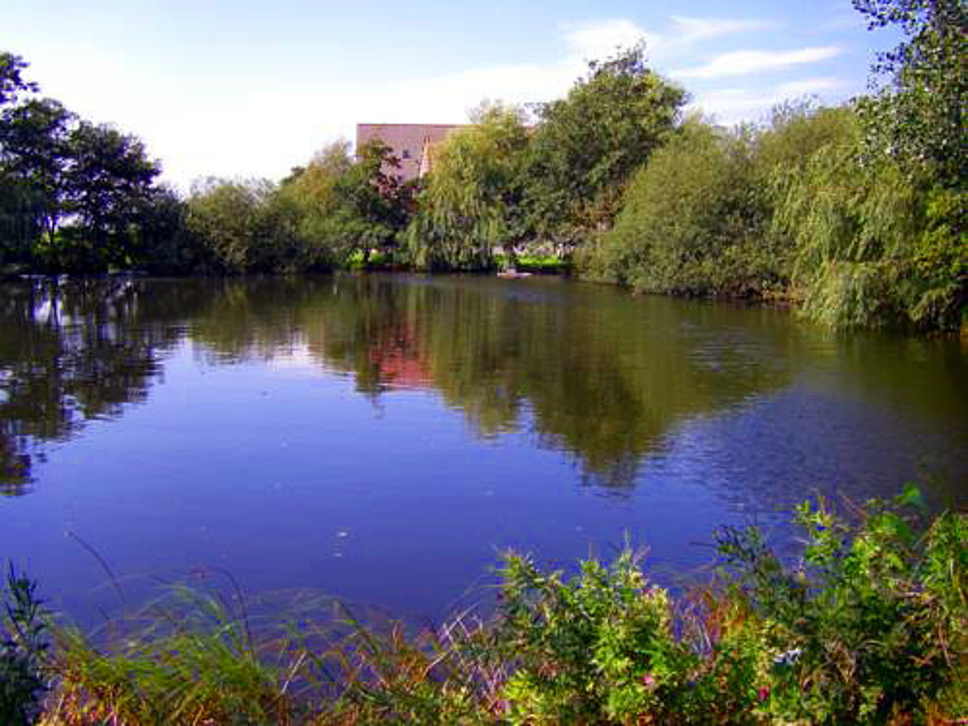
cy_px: 363
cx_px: 484
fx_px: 1063
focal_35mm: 38
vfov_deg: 37.7
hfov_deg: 49.0
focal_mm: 6.3
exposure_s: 1/320
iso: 64
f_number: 3.5
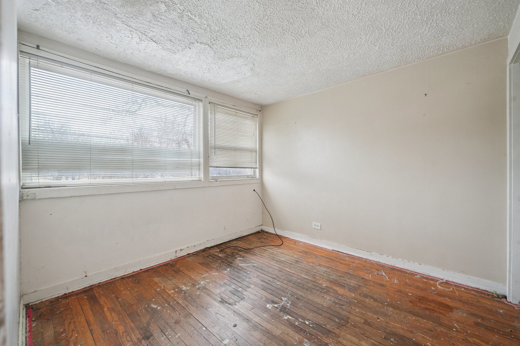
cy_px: 173
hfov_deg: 104.3
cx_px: 260
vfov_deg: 81.2
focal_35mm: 14
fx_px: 202
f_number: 2.8
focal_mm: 14
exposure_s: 1/25
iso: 400
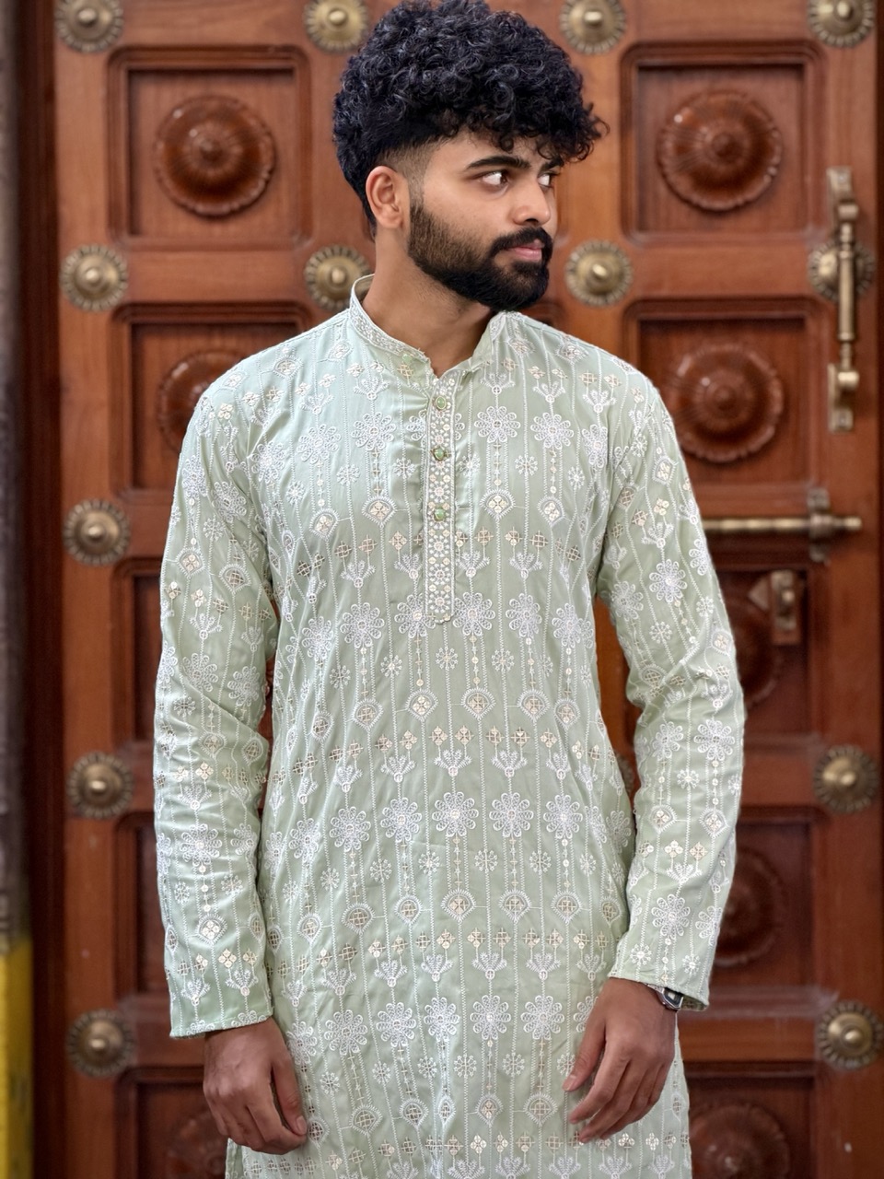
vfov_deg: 19.6
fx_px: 3405
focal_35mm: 100
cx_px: 442
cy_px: 590
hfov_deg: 14.8
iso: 200
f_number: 2.8
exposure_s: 1/121
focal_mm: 16.89
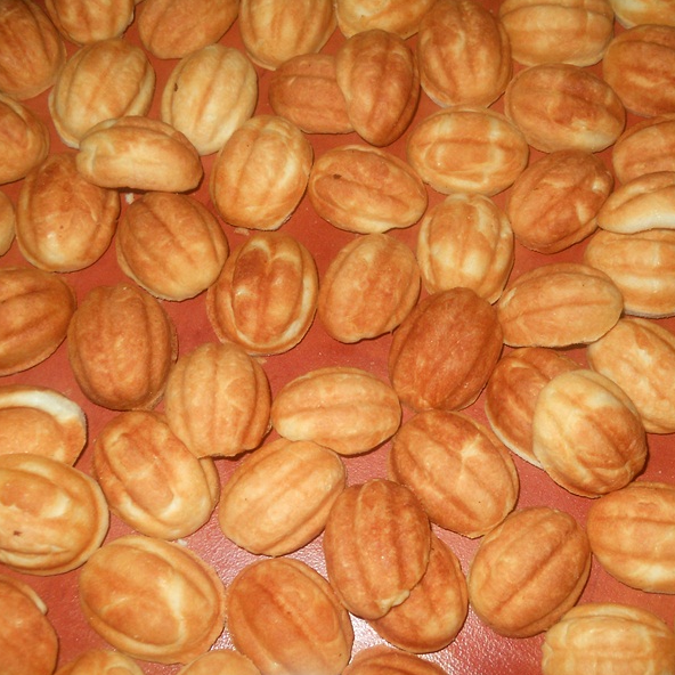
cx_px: 409
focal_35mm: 49
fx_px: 1081
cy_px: 338
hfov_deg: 34.5
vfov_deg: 34.7
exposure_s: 1/30
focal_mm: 6.72
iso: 80
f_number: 5.5
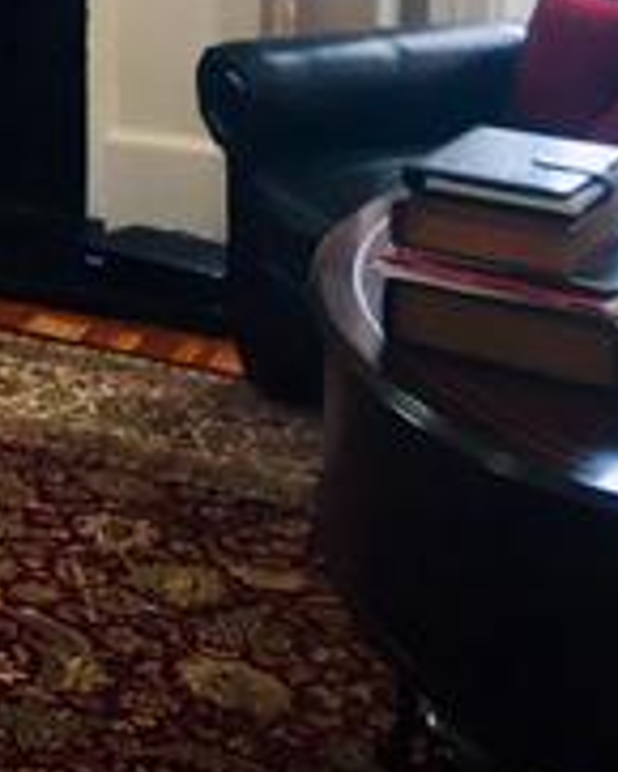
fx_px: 2284
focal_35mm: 100
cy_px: -230
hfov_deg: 13.5
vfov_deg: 17.9
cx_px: -563
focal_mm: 4.15
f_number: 2.2
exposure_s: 1/30
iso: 50
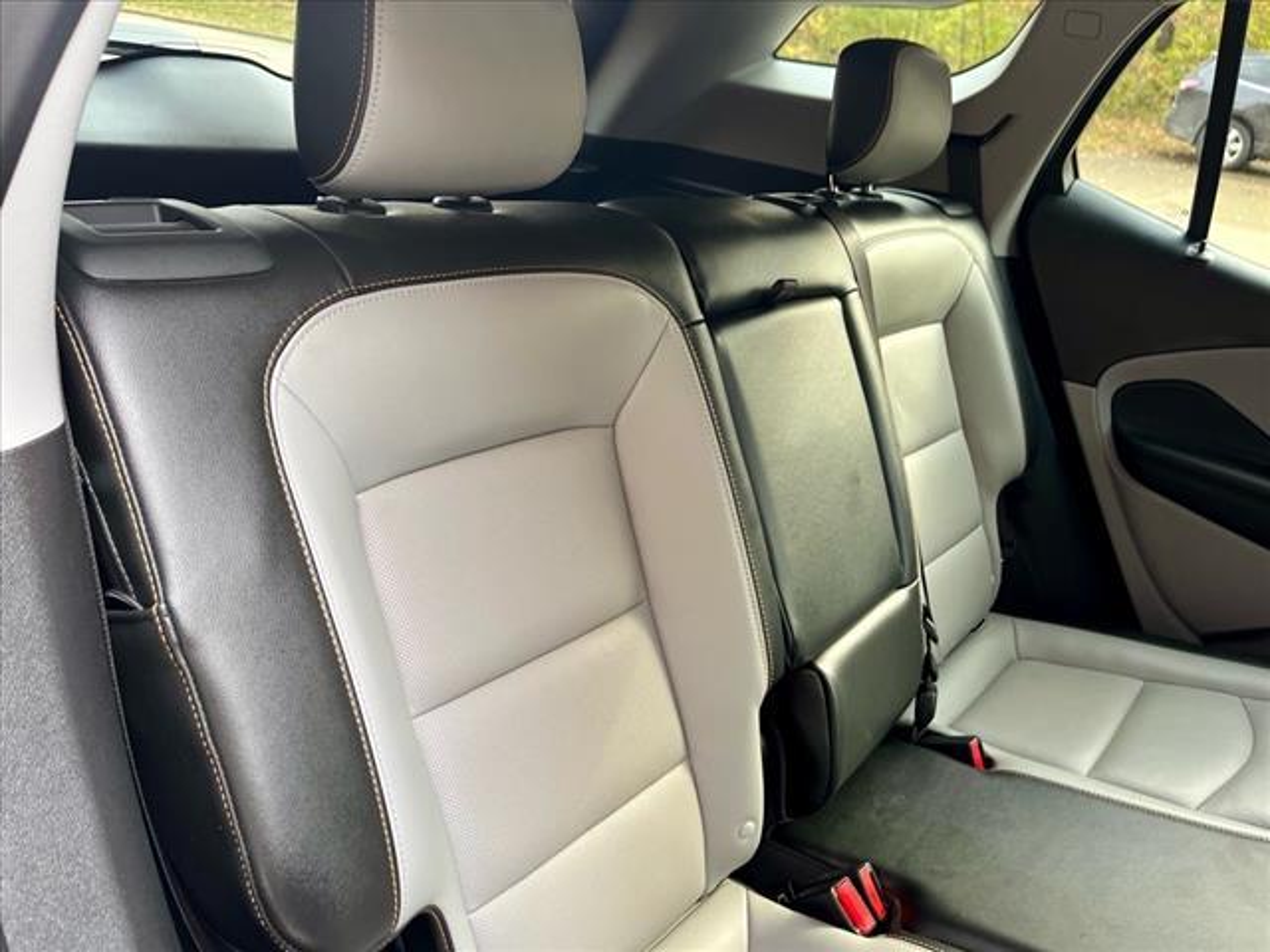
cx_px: 635
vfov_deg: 53.1
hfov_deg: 67.3
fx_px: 954
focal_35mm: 26
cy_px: 476
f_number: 1.6
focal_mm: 5.1
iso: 125
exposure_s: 1/121
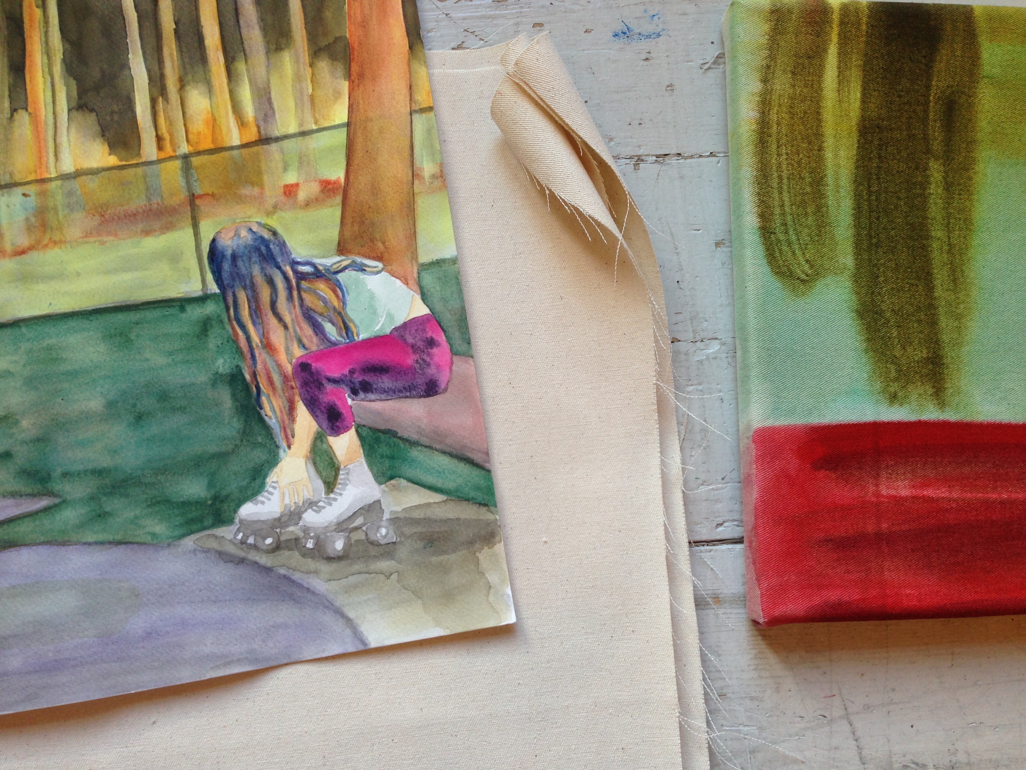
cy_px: 385
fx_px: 978
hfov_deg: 55.4
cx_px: 513
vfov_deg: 42.9
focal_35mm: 33
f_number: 2.4
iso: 50
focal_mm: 4.12
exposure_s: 1/40
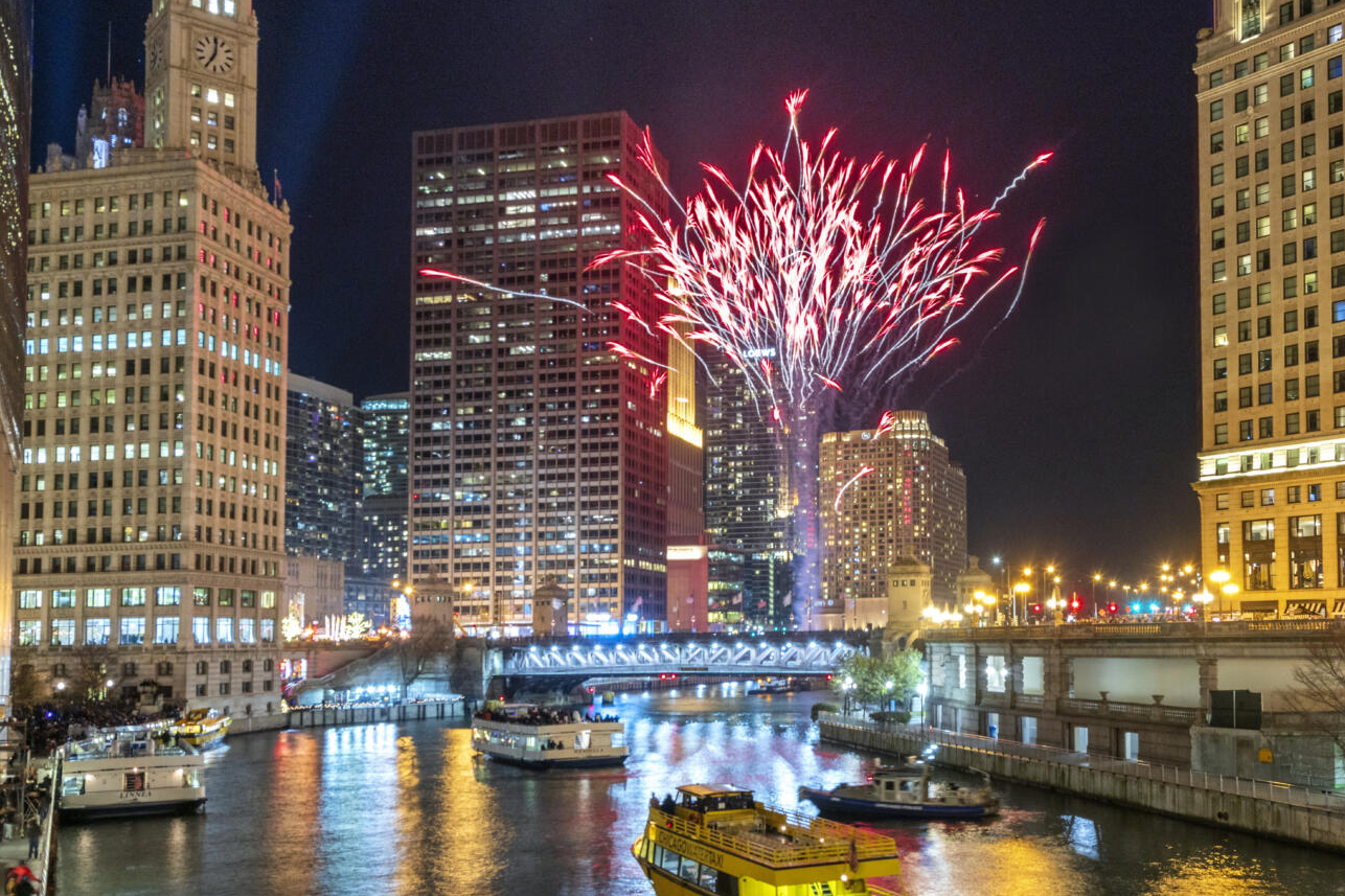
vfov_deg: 46.2
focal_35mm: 28
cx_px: 773
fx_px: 1046
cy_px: 364
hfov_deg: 65.1
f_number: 8
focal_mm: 20
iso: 200
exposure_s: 1
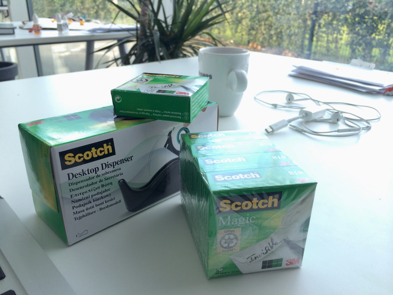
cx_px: 196
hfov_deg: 60.0
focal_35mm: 30
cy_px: 148
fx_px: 341
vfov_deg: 46.8
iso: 40
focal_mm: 4.12
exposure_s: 1/60
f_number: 2.2
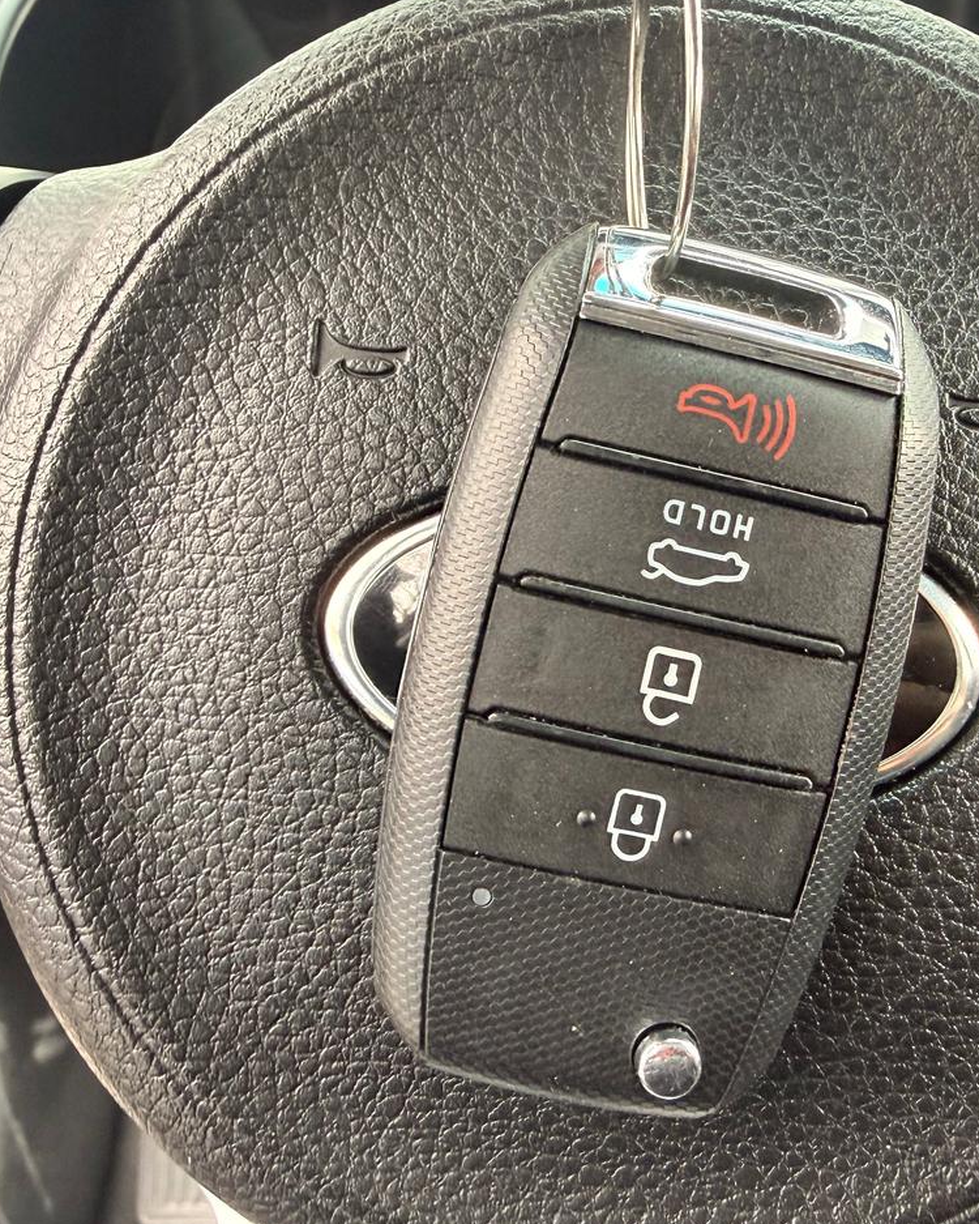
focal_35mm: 32
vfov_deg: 55.7
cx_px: 727
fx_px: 1159
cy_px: 614
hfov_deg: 44.4
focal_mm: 2.22
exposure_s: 1/60
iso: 320
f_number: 2.2
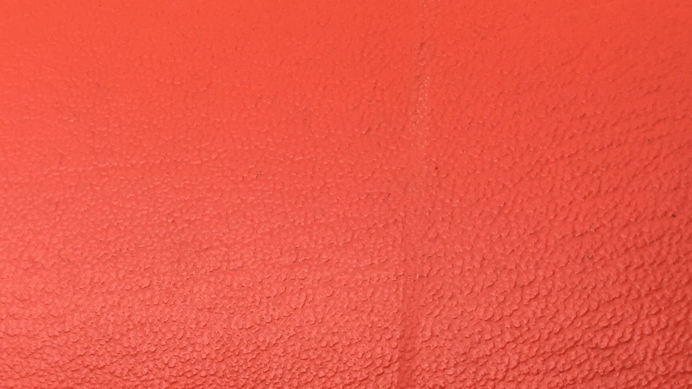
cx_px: 290
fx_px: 1340
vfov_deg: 16.3
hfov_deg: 28.9
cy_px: 369
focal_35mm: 73
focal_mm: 4.15
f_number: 2.2
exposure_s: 1/276
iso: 25
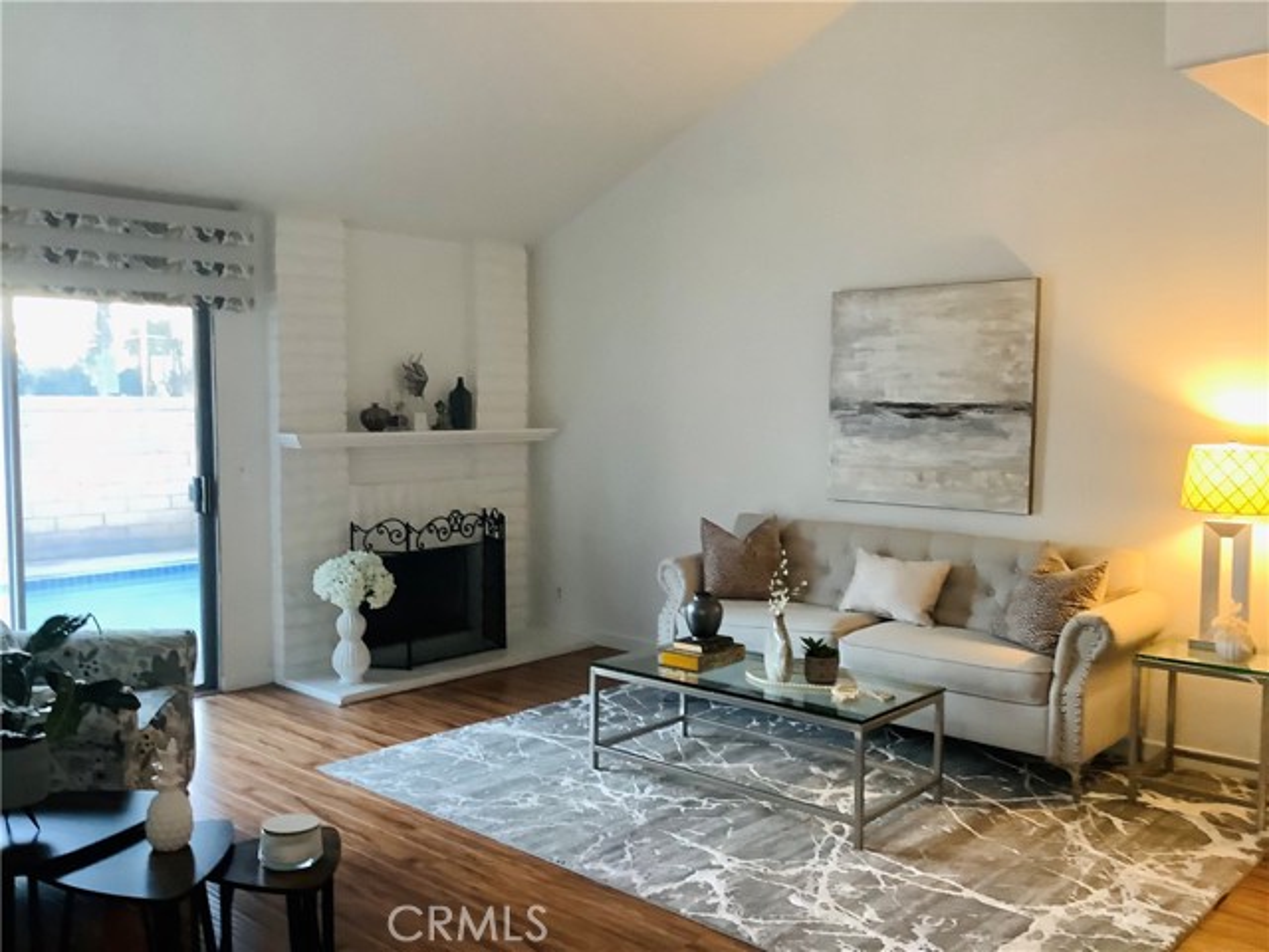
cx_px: 634
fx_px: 1136
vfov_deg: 45.4
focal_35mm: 31
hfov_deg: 58.4
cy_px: 476
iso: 320
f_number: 2.4
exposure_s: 1/33
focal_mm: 3.3
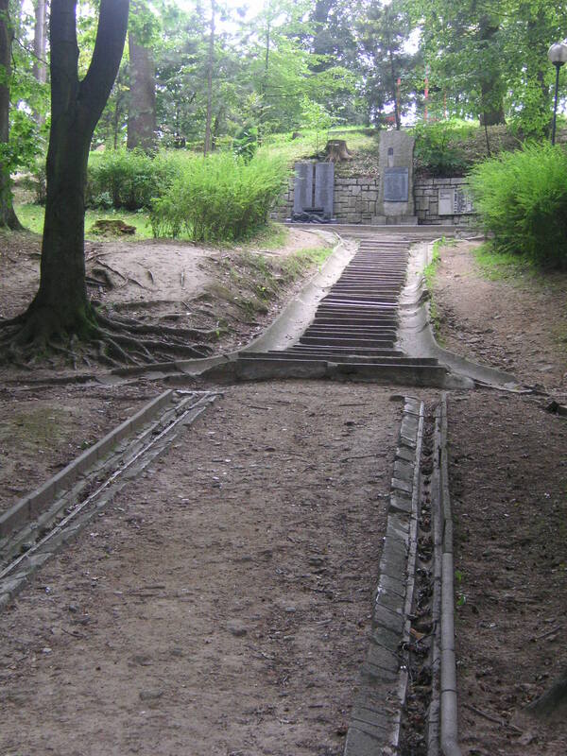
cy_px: 378
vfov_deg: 27.8
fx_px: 1529
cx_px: 284
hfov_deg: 21.0
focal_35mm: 70
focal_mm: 11.7
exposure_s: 1/20
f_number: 4.2
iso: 100
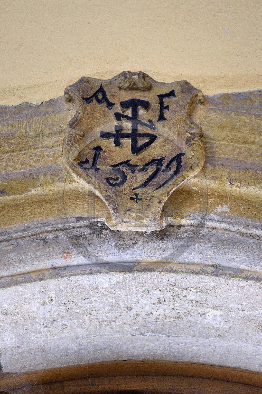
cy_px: 197
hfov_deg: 19.5
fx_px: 764
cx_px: 131
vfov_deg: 28.8
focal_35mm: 70
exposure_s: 1/20
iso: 1600
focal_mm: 70
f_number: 3.2
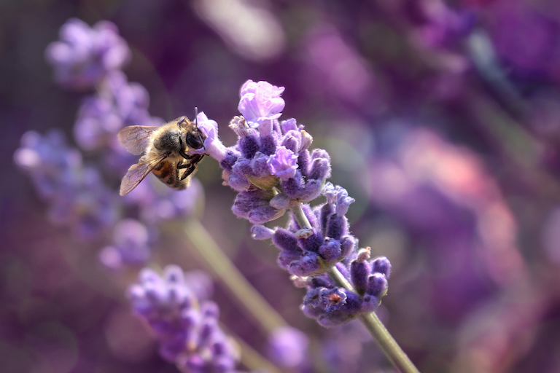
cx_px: 280
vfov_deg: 16.1
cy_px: 186
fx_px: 1322
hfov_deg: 23.9
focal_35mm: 85
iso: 100
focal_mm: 85
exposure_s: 1/320
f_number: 6.3
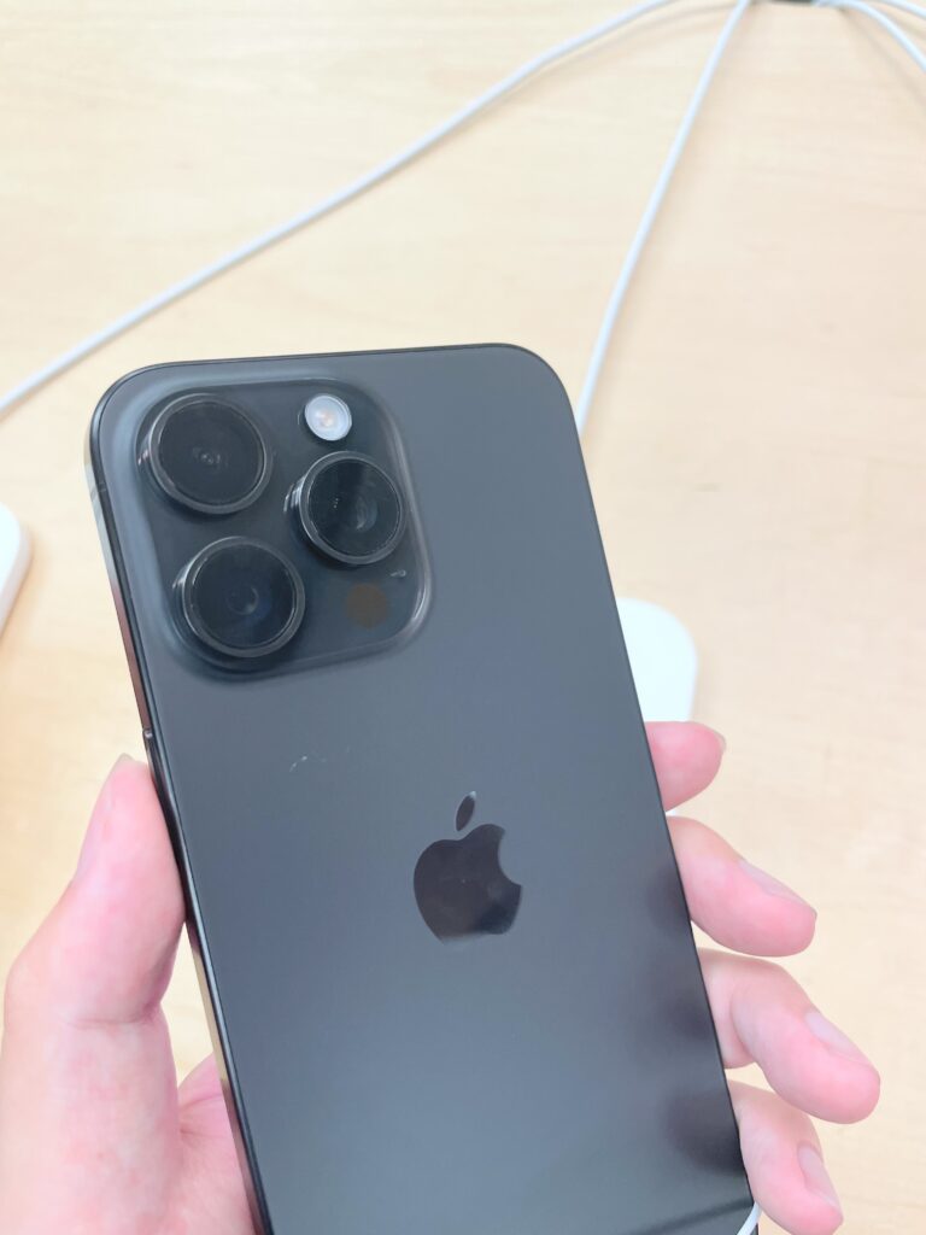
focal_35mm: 26
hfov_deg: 53.1
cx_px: 463
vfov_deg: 67.3
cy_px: 618
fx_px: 927
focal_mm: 4.2
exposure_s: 1/120
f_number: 1.6
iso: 80
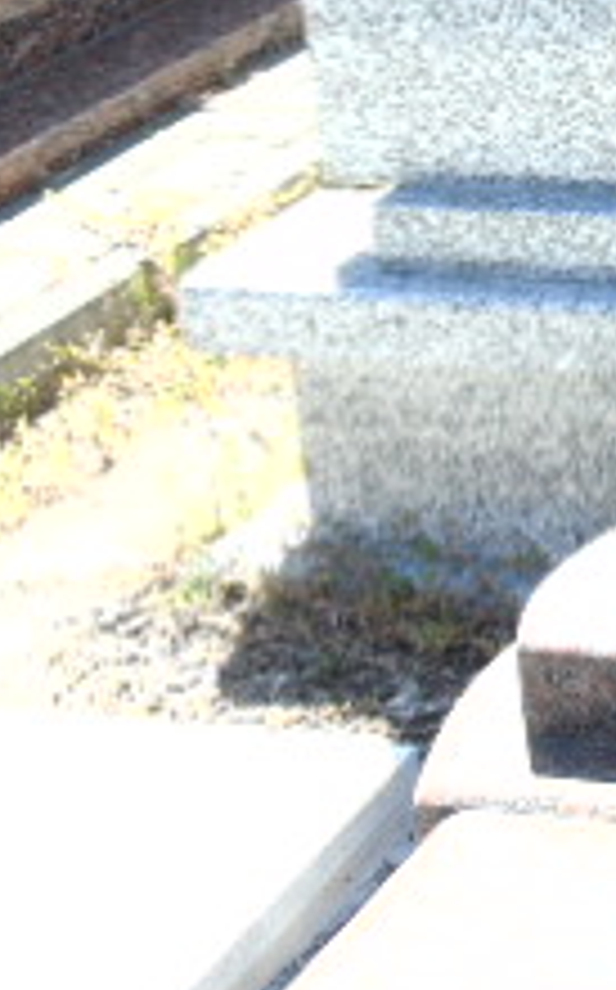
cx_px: 1326
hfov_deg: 8.6
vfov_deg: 14.6
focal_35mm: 142
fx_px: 3824
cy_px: 184
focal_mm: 8.2
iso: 80
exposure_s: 1/160
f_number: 4.1
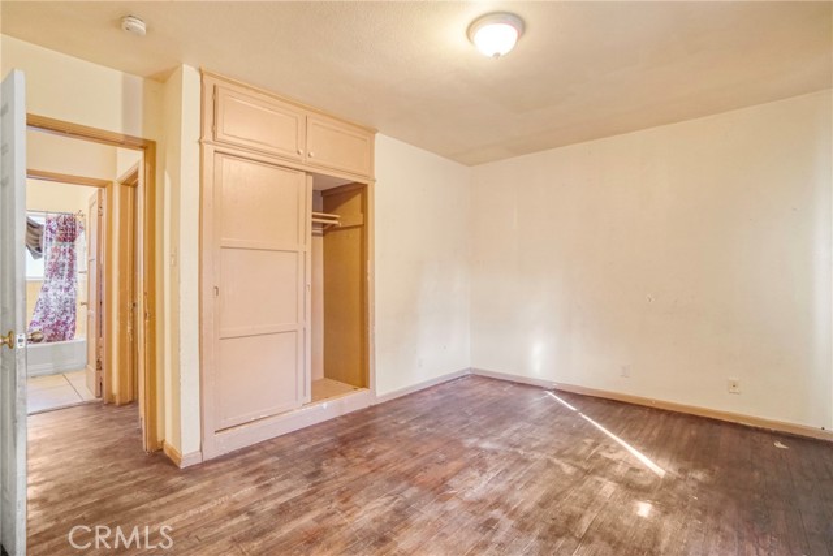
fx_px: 347
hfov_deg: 100.4
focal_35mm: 15
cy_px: 278
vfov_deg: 77.4
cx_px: 416
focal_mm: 10
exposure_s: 1/30
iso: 320
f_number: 4
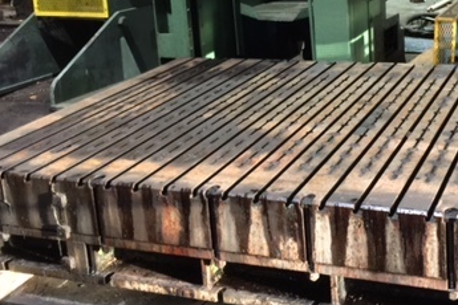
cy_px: 77
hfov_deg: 35.1
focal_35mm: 56
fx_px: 712
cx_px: 327
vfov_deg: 23.9
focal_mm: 4.15
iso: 80
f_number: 2.2
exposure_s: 1/4
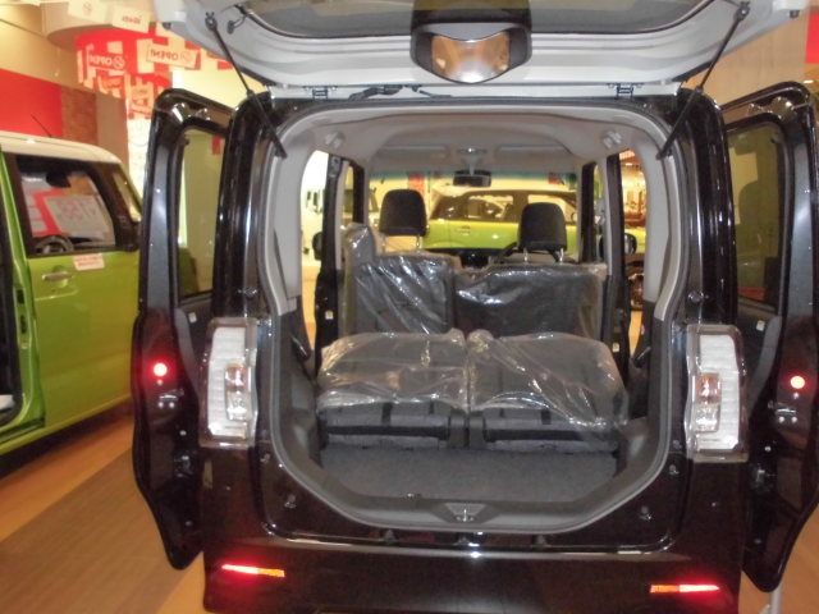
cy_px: 307
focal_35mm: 29
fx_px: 686
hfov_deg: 61.7
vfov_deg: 48.2
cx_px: 410
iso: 400
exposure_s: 1/60
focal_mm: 5.3
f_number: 3.7
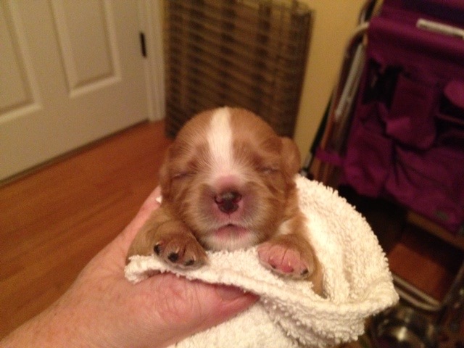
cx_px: 232
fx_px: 469
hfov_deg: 52.6
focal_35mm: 35
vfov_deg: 40.7
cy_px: 174
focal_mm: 4.28
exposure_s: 1/15
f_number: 2.4
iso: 500
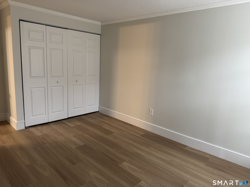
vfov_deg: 56.8
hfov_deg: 71.6
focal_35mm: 24
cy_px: 94
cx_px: 125
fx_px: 173
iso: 320
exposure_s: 1/60
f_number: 1.78
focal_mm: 6.76
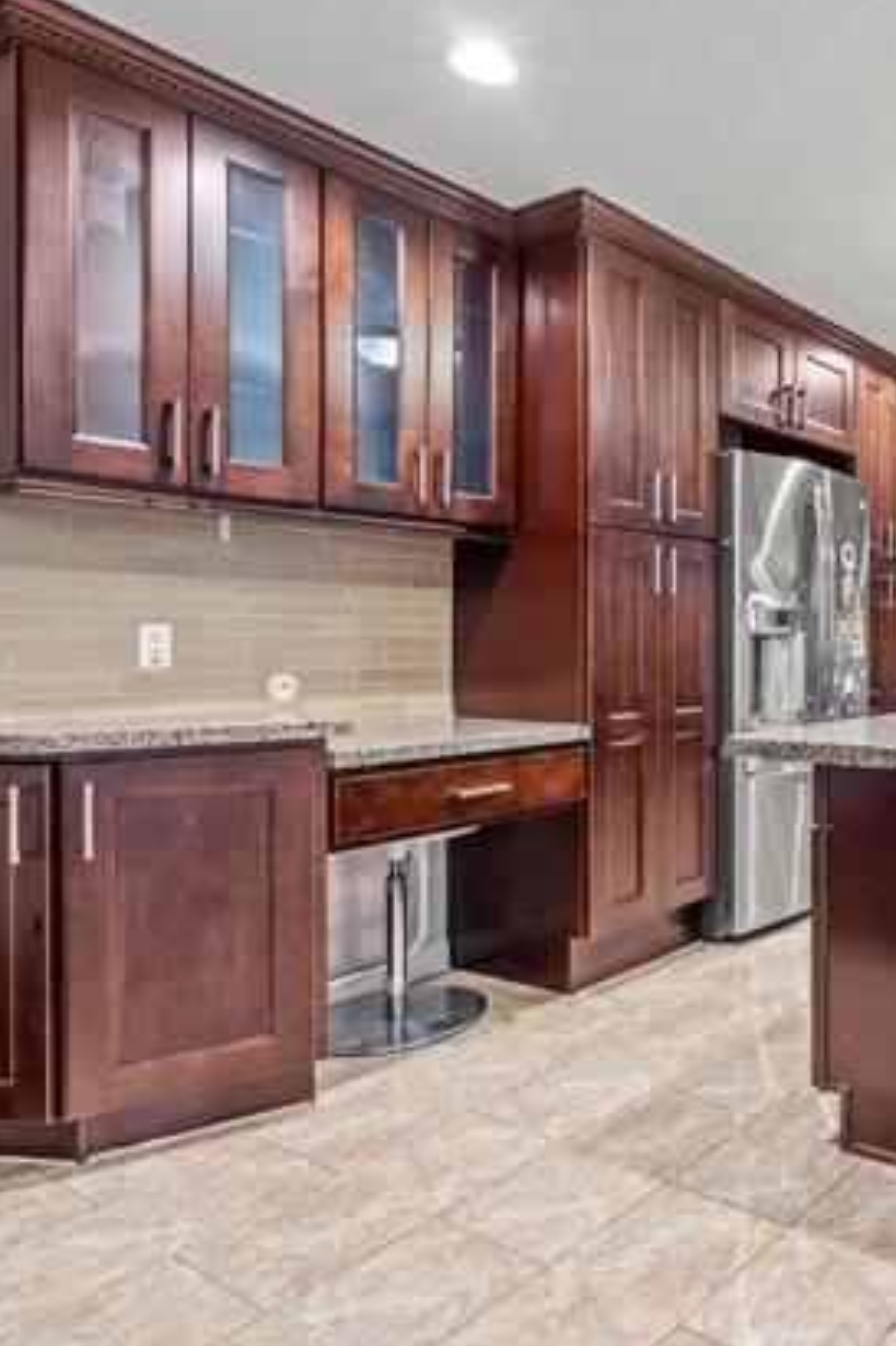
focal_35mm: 25
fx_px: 934
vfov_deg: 71.5
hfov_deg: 43.3
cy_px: 658
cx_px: 912
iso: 100
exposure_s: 4
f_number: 8
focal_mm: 16
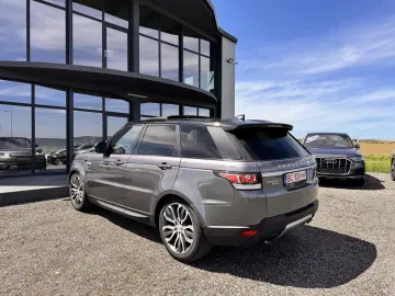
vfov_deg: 56.8
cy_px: 148
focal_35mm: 24
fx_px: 274
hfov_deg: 71.6
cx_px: 198
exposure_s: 1/2415
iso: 80
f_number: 1.78
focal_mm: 6.76
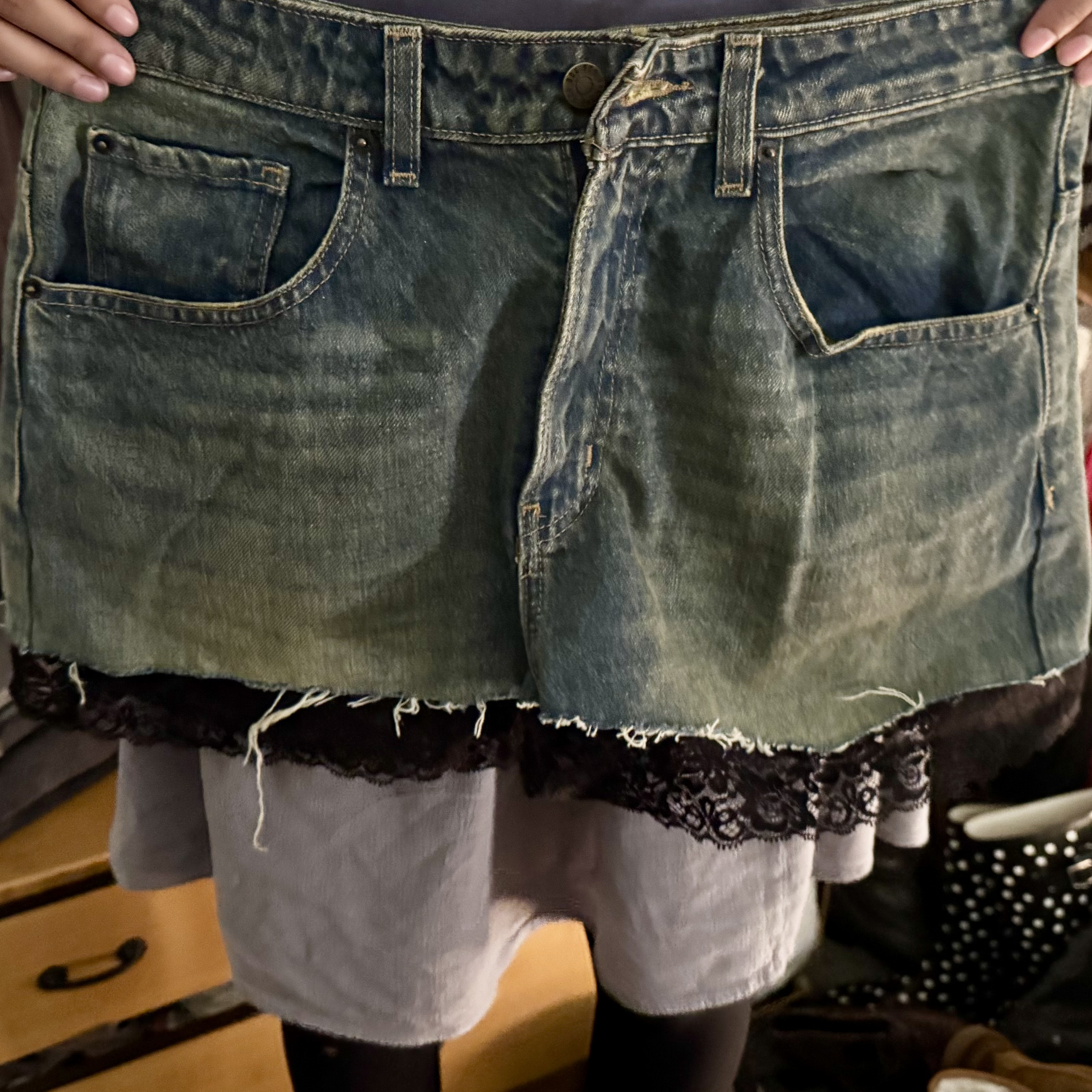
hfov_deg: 43.8
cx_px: 517
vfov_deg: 43.6
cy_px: 417
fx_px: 1356
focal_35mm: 38
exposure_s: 1/30
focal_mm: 6.76
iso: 1600
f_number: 1.78
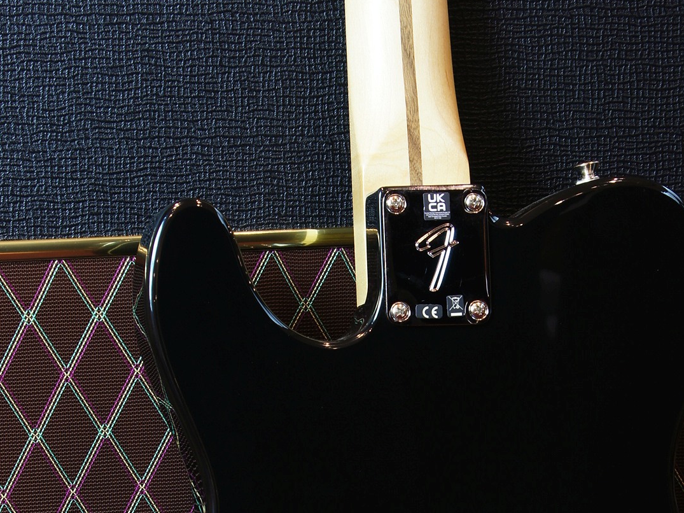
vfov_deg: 10.7
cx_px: 430
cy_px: 426
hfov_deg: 14.3
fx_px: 2727
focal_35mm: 138
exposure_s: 1/2.5
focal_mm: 45
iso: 100
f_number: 7.1
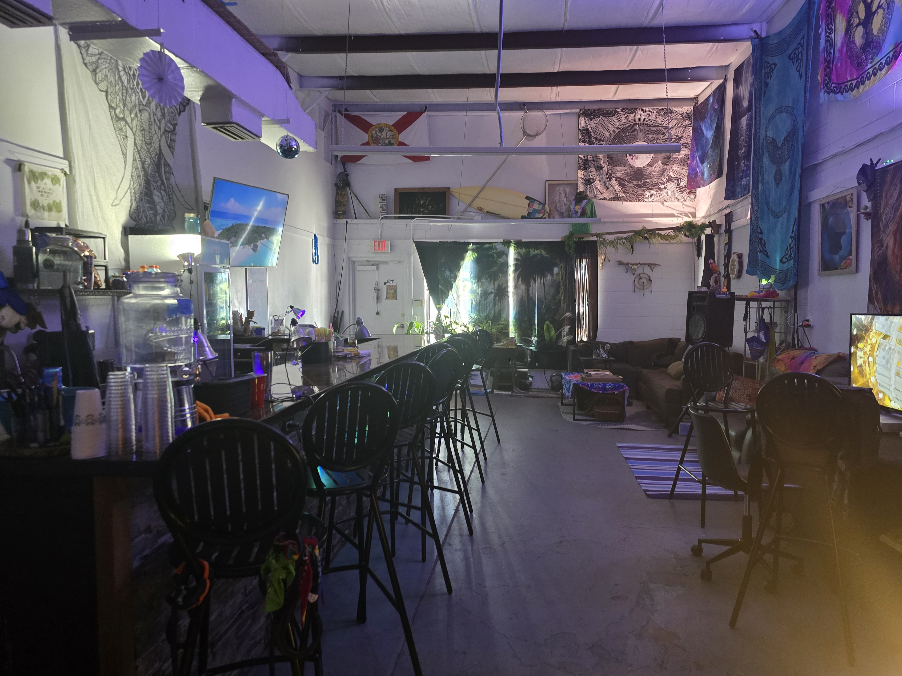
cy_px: 344
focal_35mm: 24
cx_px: 468
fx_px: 625
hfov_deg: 71.6
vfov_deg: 56.8
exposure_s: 1/60
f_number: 1.7
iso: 800
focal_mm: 6.3
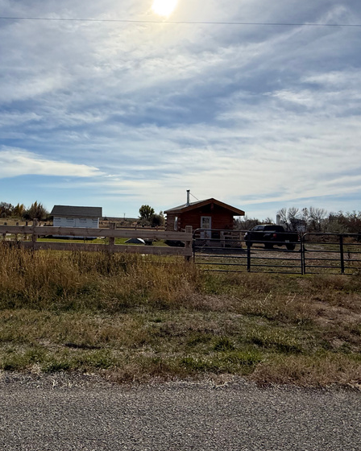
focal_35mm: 25
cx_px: 107
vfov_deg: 67.7
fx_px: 334
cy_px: 192
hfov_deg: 55.0
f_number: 2.2
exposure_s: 1/6173
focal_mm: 2.22
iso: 40
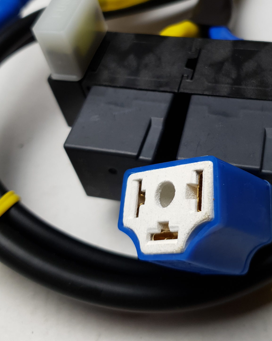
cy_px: 88
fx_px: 453
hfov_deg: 33.1
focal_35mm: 45
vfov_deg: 40.1
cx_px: 181
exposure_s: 1/100
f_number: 1.5
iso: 64
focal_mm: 4.3
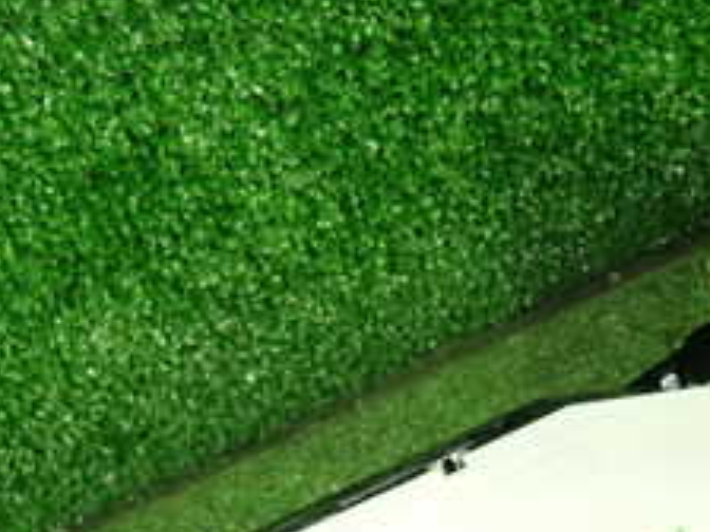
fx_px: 1374
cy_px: 656
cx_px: 323
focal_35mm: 67
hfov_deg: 29.0
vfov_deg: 20.4
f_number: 2
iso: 250
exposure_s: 1/30
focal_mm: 4.5
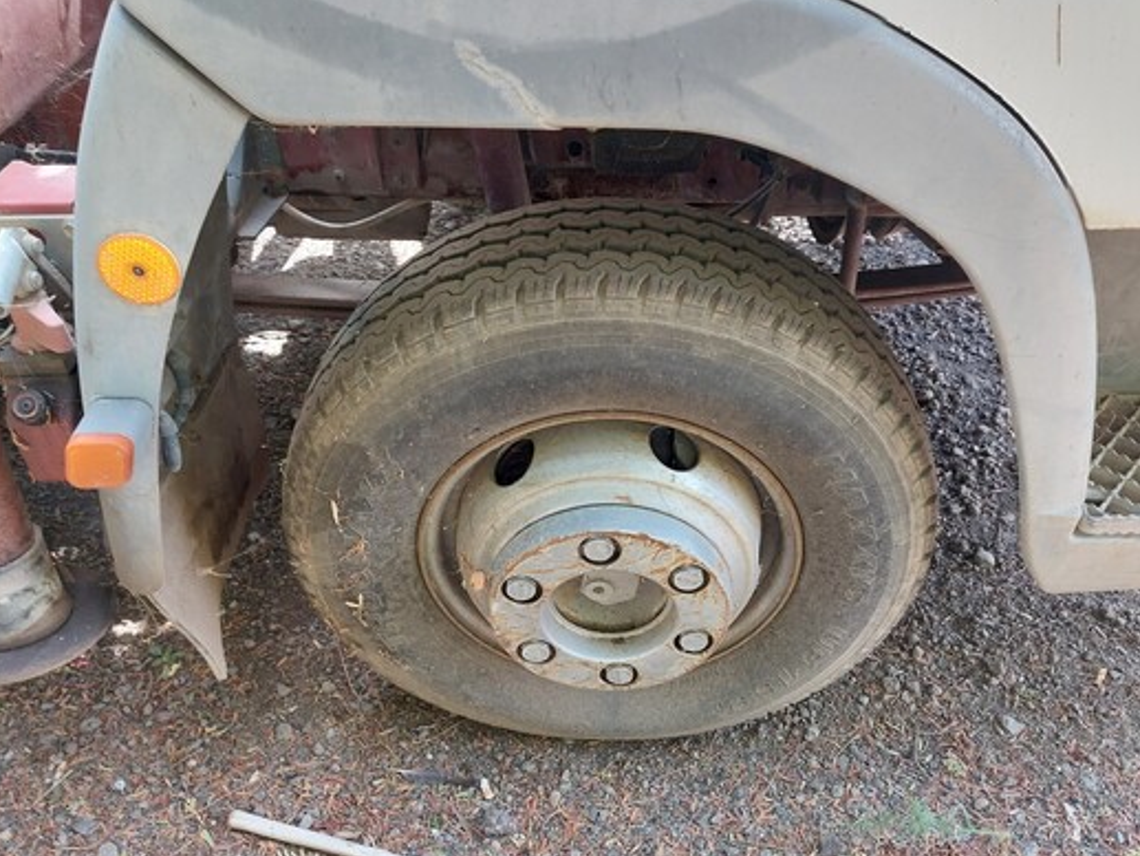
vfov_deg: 48.2
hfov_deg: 61.6
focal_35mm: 29
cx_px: 584
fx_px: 955
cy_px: 448
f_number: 1.8
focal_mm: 5.23
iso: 40
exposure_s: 1/50
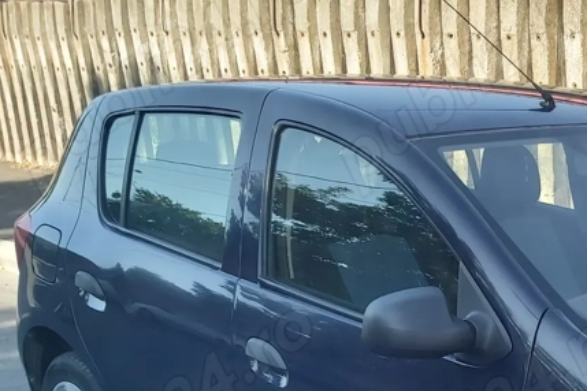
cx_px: 644
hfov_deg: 28.9
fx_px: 1027
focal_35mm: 63
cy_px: 443
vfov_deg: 20.4
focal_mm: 3.92
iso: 64
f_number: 1.7
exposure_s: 1/397
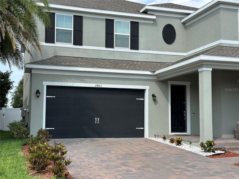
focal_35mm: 48
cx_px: 120
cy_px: 90
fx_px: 331
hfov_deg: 39.7
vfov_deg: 30.3
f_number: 1.78
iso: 80
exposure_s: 1/3367
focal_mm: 6.86
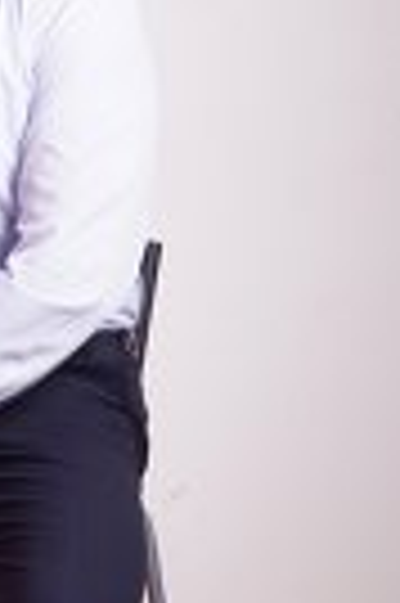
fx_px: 3282
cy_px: 439
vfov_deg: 10.5
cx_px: -110
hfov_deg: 6.9
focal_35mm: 196
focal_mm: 45
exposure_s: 1/200
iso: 100
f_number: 5.6
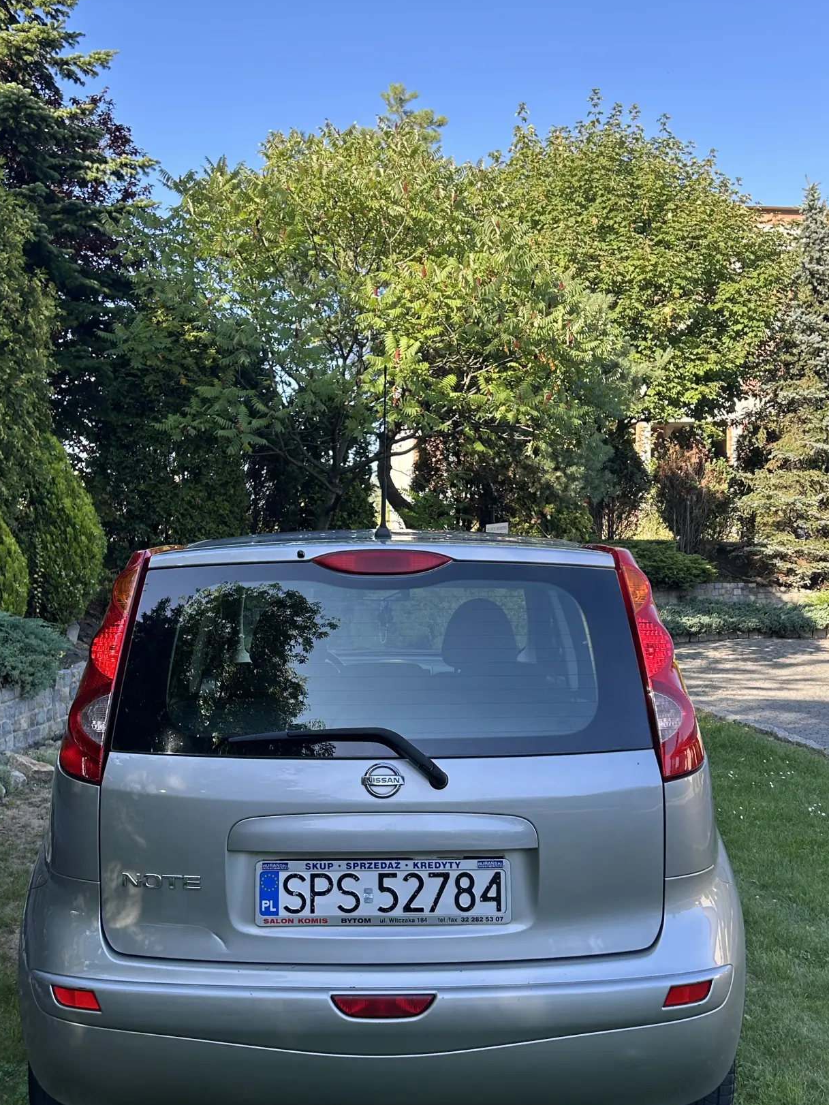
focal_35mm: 38
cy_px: 625
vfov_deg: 48.8
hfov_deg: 37.7
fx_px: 1213
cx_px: 391
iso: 50
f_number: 1.5
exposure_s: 1/683
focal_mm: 5.7
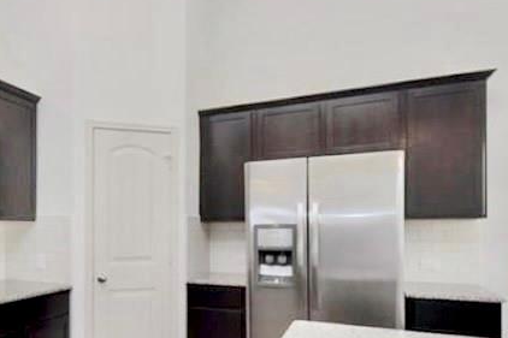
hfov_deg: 65.4
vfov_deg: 47.0
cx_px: 165
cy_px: 229
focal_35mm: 27
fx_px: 381
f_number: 5.6
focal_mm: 8
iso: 560
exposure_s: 1/125
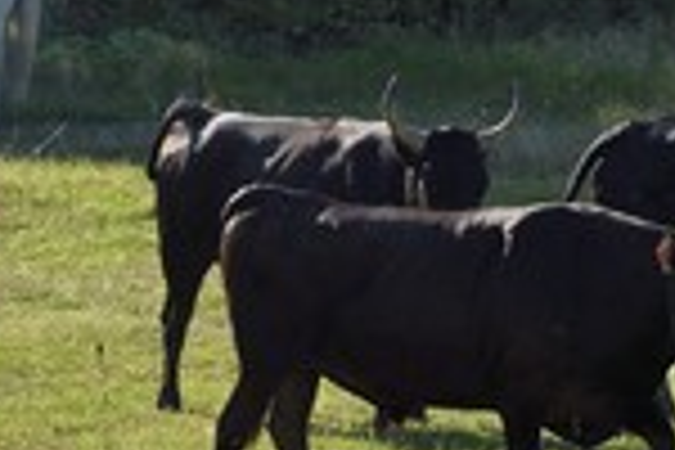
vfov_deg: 3.8
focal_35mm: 365
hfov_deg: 5.6
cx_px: 230
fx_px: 6843
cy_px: 117
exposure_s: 1/800
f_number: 9
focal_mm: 130
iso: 400
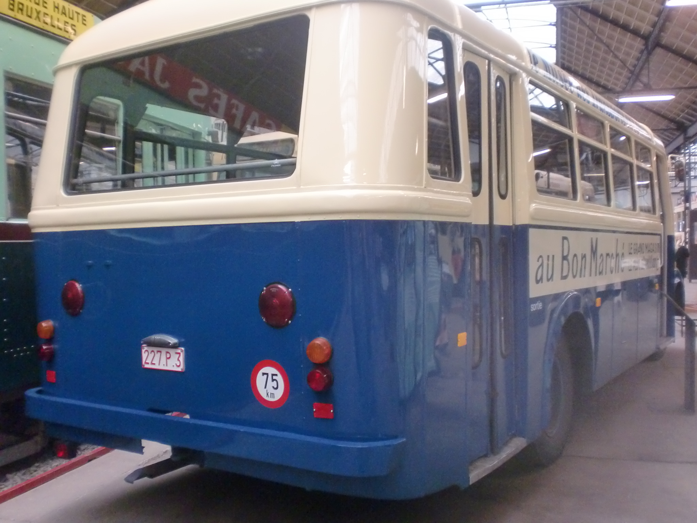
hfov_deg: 52.6
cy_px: 262
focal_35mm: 35
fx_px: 705
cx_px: 348
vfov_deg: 40.7
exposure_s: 1/60
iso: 320
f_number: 3.1
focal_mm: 6.3
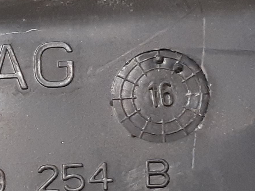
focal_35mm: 60
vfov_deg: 24.1
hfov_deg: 29.9
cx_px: -2
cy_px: 148
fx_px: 442
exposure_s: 1/50
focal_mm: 3.93
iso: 250
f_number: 1.7
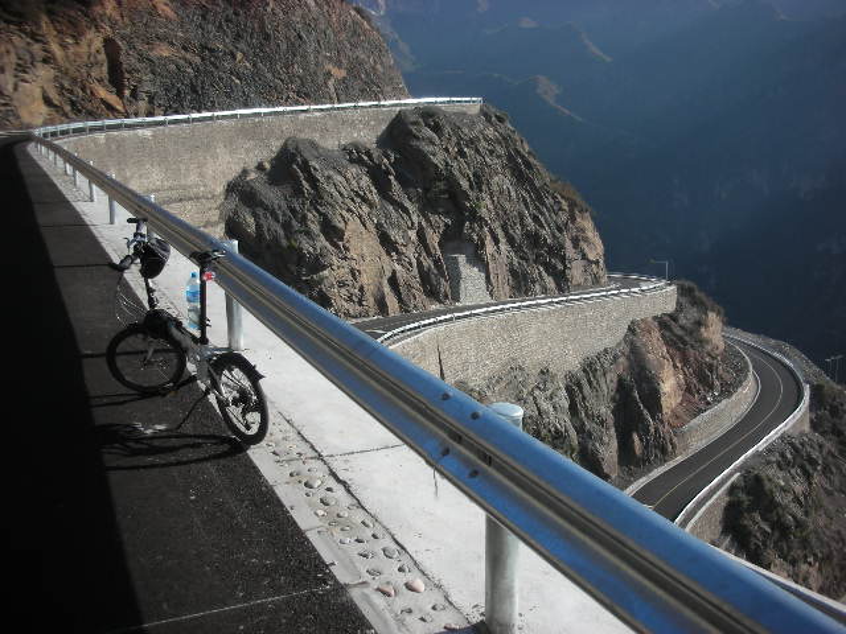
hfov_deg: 52.6
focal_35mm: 35
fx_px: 855
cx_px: 423
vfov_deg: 40.7
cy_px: 317
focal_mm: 5.8
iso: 50
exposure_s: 1/70
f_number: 8.5
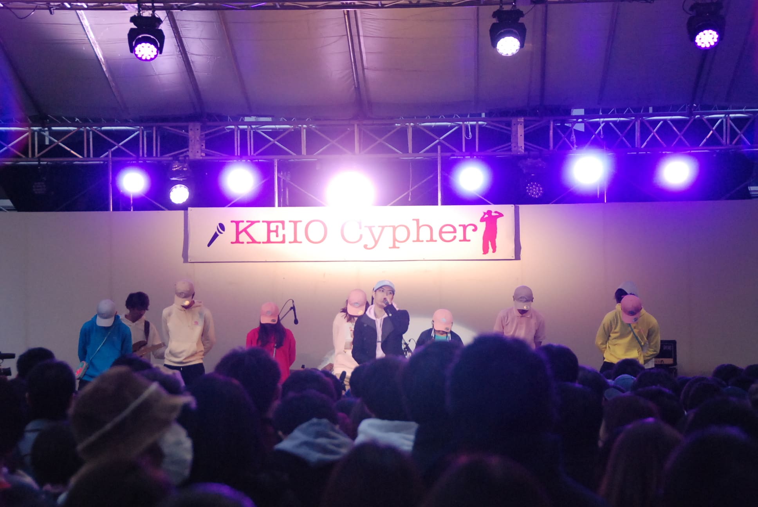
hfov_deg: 18.2
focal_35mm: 112
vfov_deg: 12.2
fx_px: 2372
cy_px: 254
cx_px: 379
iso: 1600
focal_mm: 75
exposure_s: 1/200
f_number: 5.3
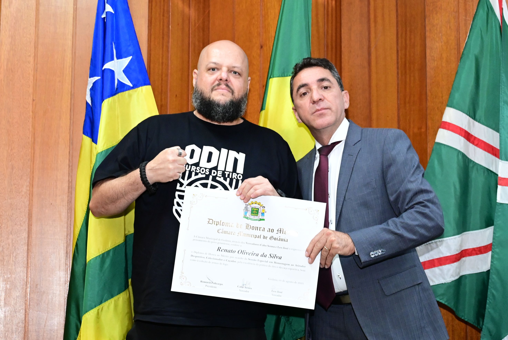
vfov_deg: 19.0
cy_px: 170
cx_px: 254
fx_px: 1017
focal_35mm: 72
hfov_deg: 28.1
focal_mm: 48
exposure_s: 1/125
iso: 4000
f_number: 4
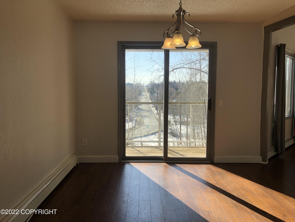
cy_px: 111
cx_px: 148
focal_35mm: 28
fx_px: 239
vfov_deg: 49.7
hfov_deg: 63.4
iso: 20
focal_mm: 3.99
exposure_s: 1/445
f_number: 1.8
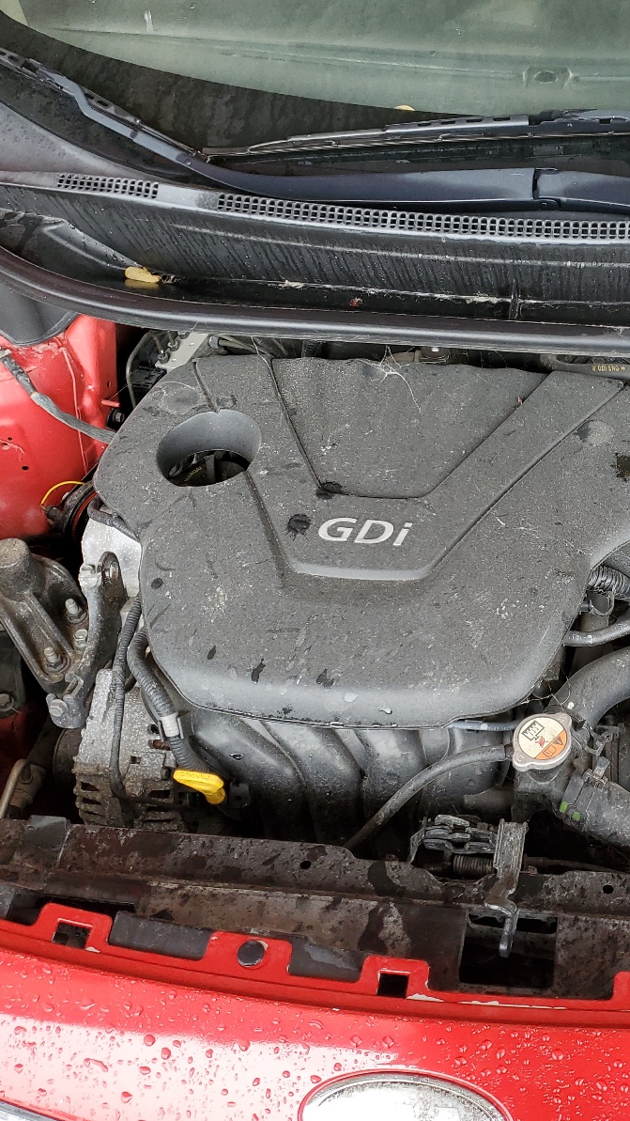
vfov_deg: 52.8
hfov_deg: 30.1
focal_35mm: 38
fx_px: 1129
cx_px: 540
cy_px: 559
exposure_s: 1/60.2
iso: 53
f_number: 1.5
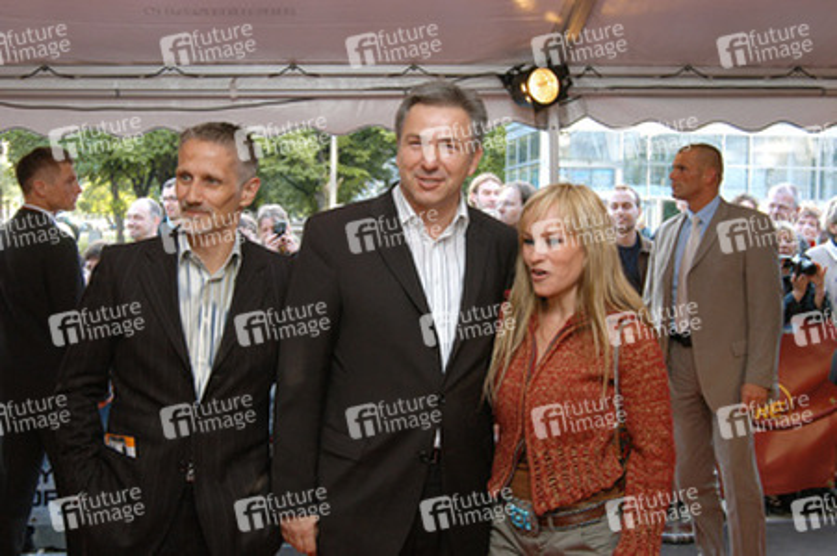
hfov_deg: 43.6
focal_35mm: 45
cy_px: 278
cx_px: 418
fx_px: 1045
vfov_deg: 29.8
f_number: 5.6
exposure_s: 1/60
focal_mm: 30
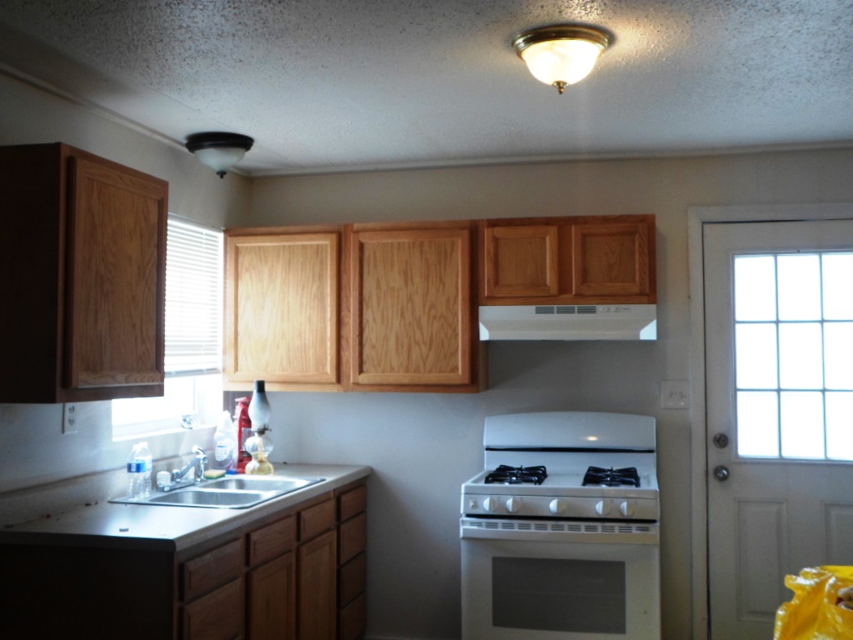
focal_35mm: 36
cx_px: 426
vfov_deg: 39.7
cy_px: 320
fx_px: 887
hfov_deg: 51.4
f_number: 3
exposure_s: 1/45
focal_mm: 6.5
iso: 100
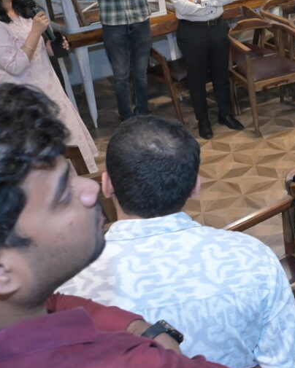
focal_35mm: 57
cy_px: 130
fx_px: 622
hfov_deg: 22.9
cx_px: 410
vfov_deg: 32.8
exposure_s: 1/80
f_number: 5
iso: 5000
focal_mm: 20
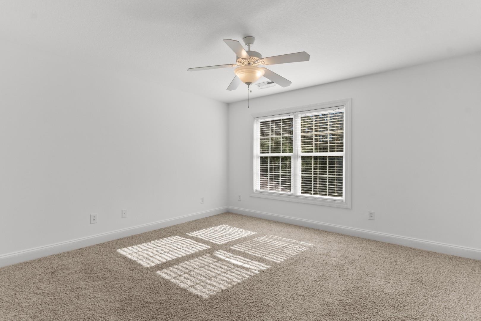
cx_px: 240
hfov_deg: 93.3
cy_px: 160
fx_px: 227
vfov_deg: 70.4
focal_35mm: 17
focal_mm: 11.5
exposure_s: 1/30
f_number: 4.8
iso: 100
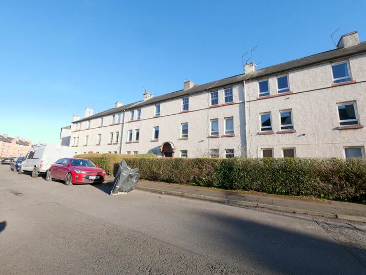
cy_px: 138
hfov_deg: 102.0
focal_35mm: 14
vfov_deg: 85.7
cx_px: 183
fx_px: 148
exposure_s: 1/250
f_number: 5.6
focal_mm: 7
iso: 200
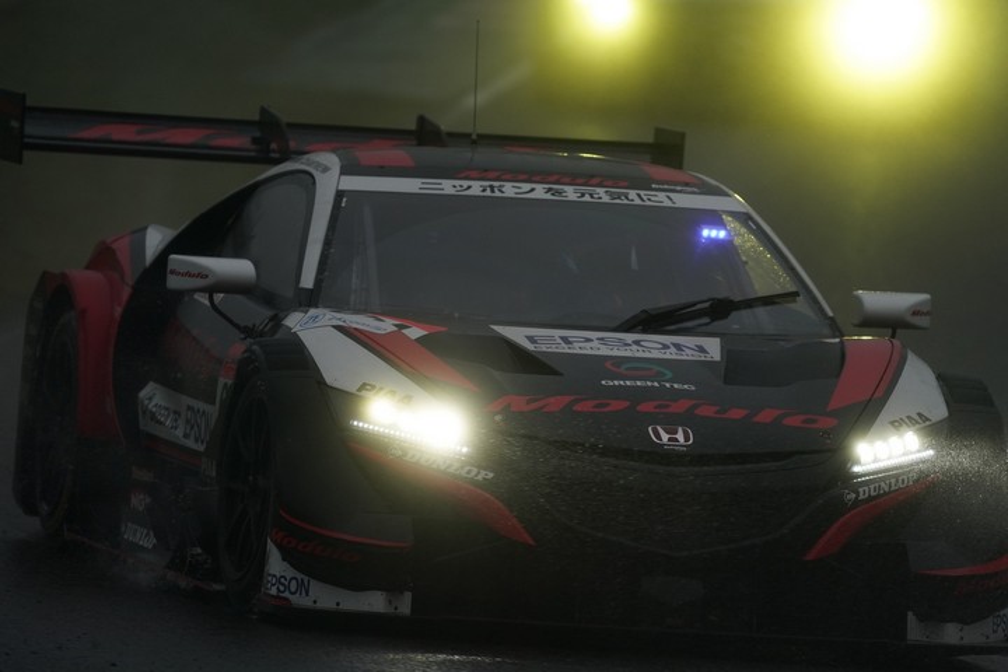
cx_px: 504
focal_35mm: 600
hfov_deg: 3.4
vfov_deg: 2.3
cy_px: 336
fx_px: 16799
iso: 800
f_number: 6.3
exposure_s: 1/640
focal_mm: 600
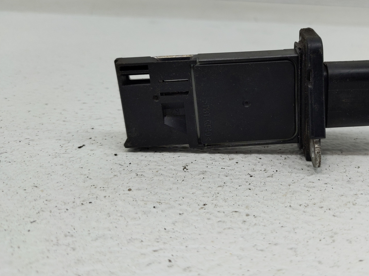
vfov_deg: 40.5
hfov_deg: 51.3
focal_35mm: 35
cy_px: 106
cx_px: 255
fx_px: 373
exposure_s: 1/120
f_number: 1.73
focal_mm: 4.38
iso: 65
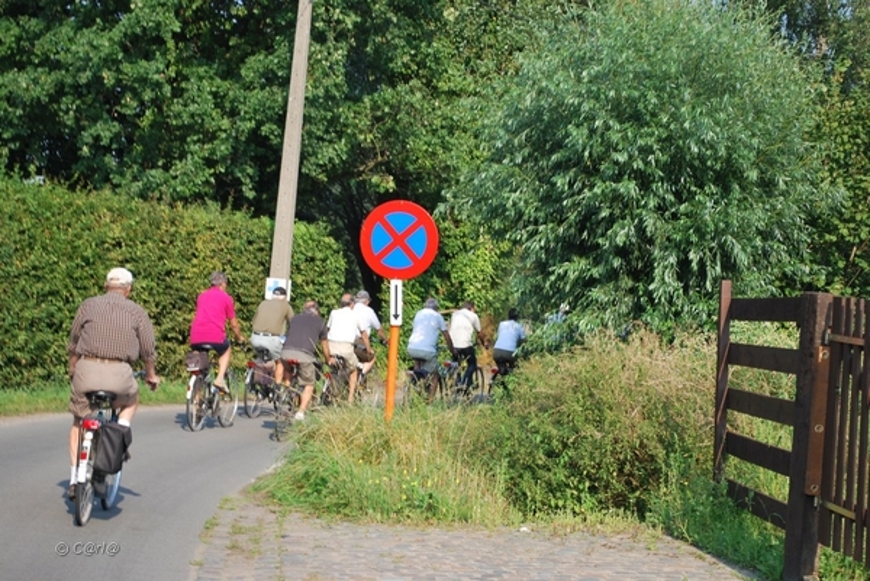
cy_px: 290
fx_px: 1995
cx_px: 435
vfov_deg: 16.6
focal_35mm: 82
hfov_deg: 24.6
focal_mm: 55
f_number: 6.3
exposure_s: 1/160
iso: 100
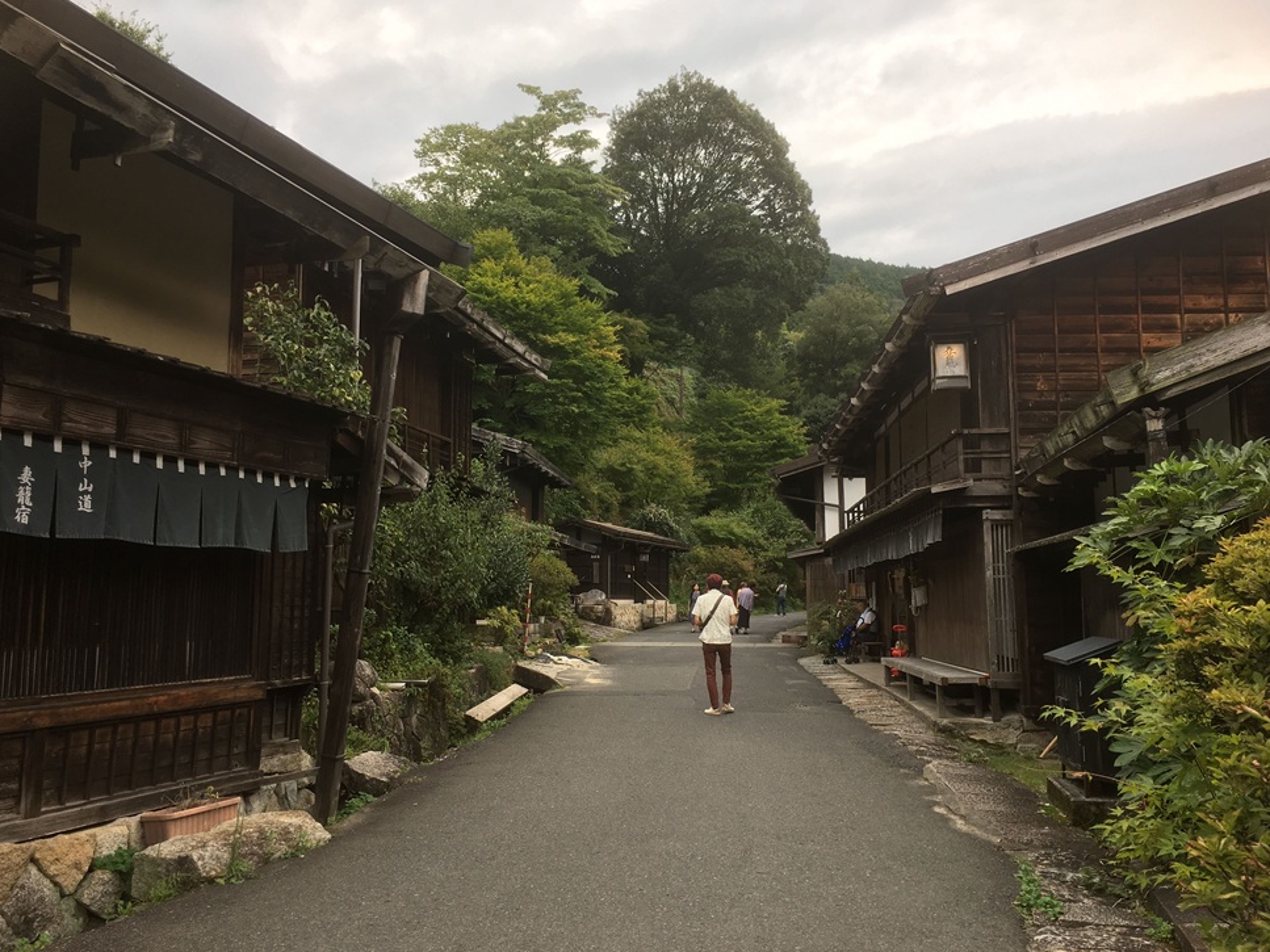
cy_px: 483
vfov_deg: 46.8
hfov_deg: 60.0
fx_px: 1101
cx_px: 642
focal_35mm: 30
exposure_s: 1/120
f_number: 2.2
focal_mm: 4.15
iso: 25
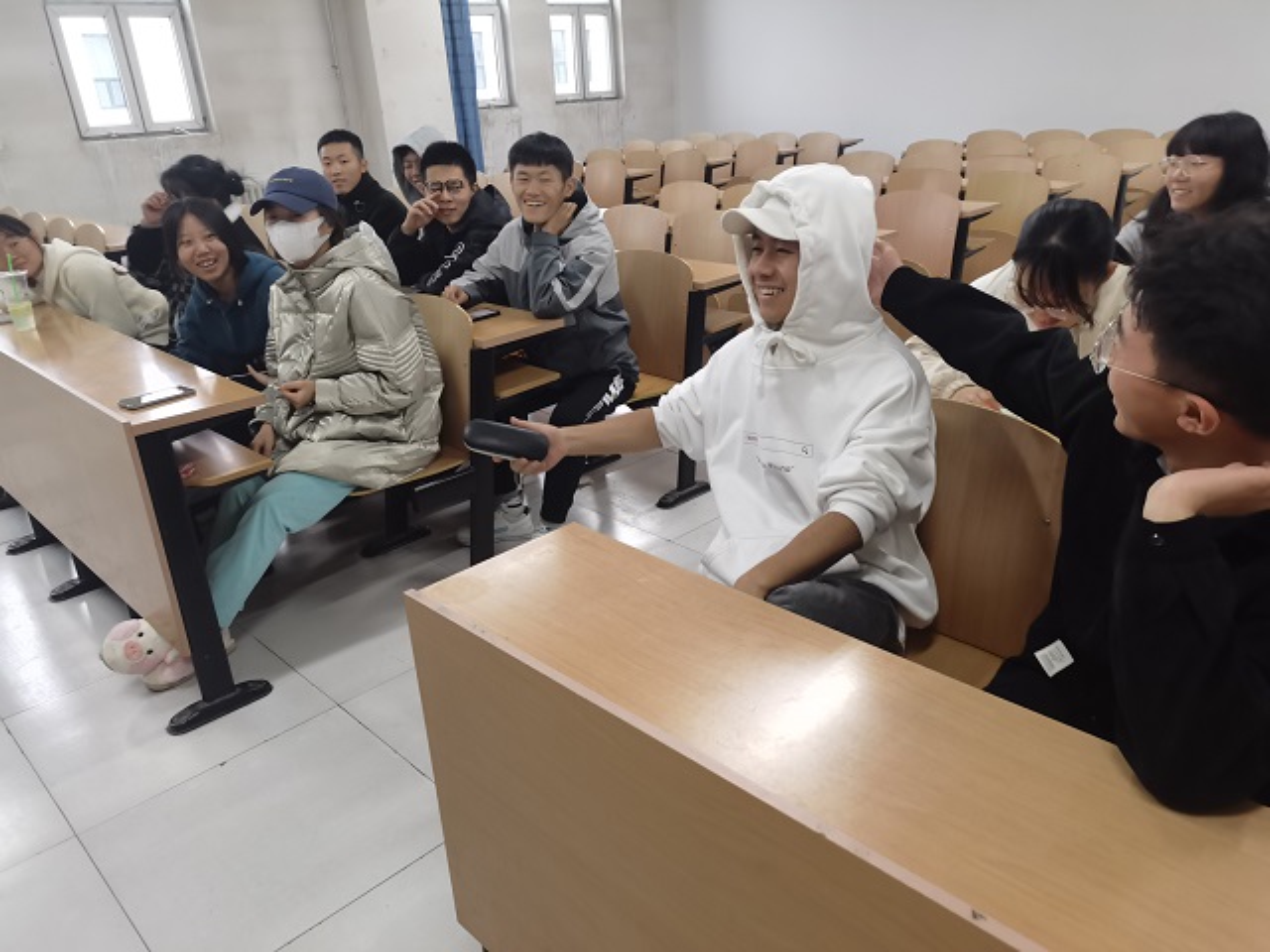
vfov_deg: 51.4
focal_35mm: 27
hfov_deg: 65.3
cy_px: 476
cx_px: 635
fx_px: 991
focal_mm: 5.58
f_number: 1.9
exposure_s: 1/50
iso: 200
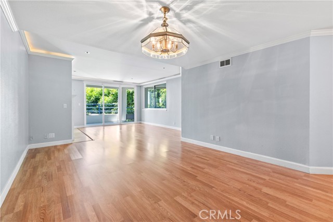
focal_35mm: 15
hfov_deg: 100.4
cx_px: 166
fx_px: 139
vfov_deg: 77.4
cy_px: 111
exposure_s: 1/3
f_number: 8
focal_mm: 10
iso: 400
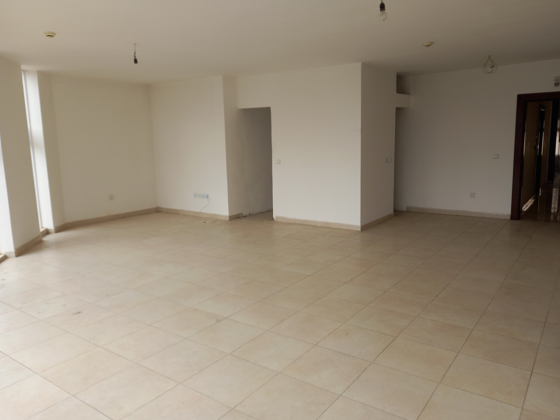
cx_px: 285
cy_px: 209
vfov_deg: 53.1
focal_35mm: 26
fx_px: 421
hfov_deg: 67.3
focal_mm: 4.6
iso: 32
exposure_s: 1/50
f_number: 2
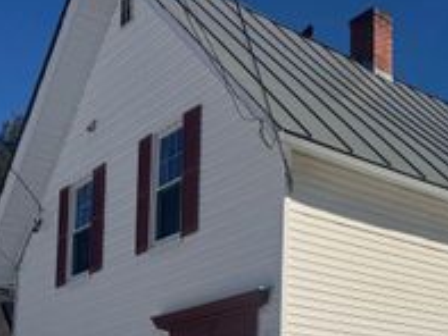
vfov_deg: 22.7
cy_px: 364
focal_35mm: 61
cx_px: 337
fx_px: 790
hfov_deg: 31.1
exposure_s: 1/12346
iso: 64
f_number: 1.78
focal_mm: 6.76
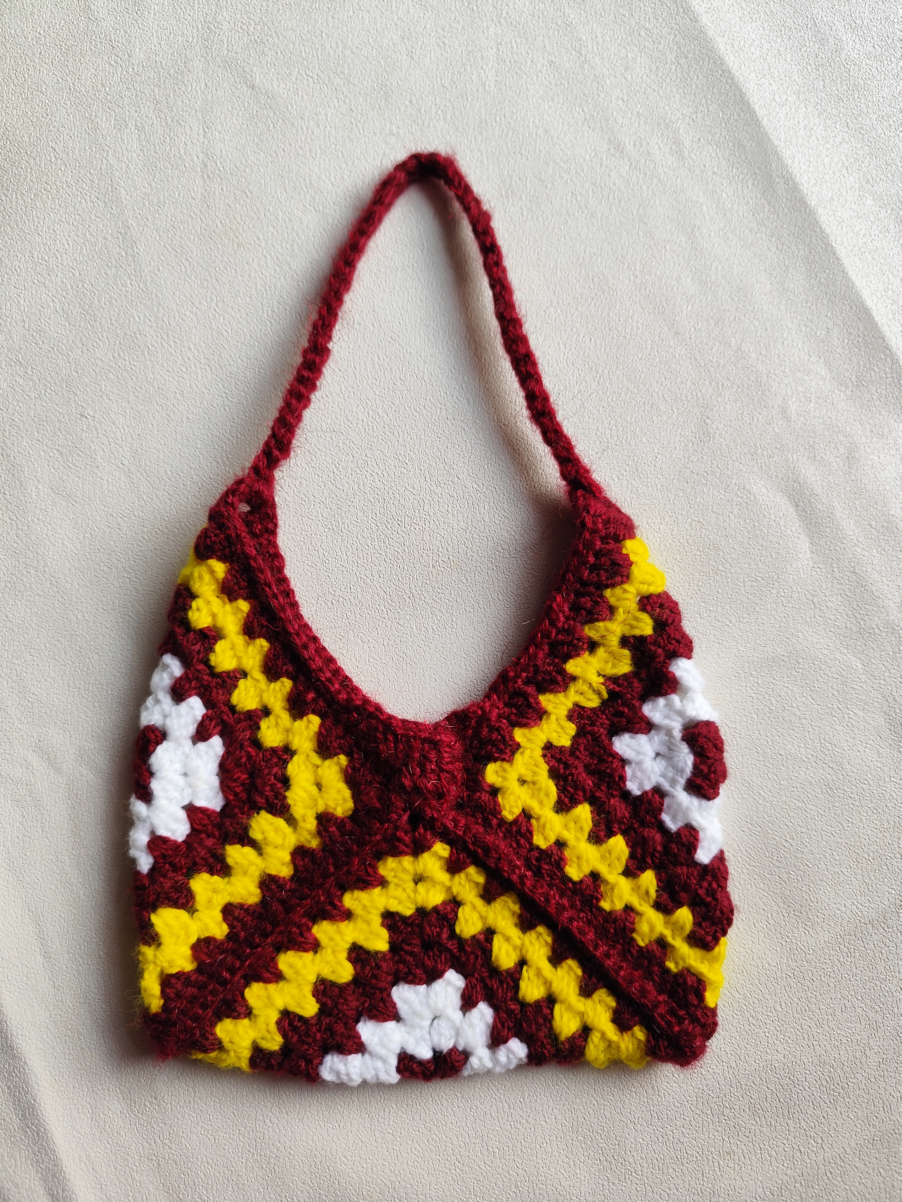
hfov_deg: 58.9
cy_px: 601
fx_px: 799
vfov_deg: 73.9
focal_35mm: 23
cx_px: 451
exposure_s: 1/100
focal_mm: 6.19
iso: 80
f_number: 1.65
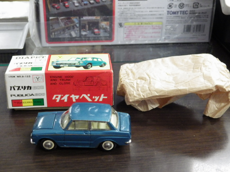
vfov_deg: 24.8
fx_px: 392
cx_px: 115
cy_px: 86
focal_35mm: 59
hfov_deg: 32.7
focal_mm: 10.7
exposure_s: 1/25
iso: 800
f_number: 4
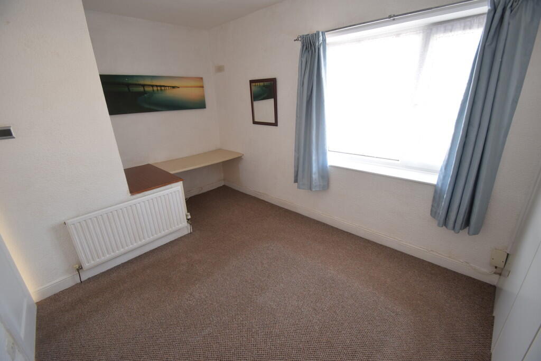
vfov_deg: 77.3
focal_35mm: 15
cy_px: 180
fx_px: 225
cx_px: 270
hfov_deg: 100.4
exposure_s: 1/60
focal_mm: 10
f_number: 4
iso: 500
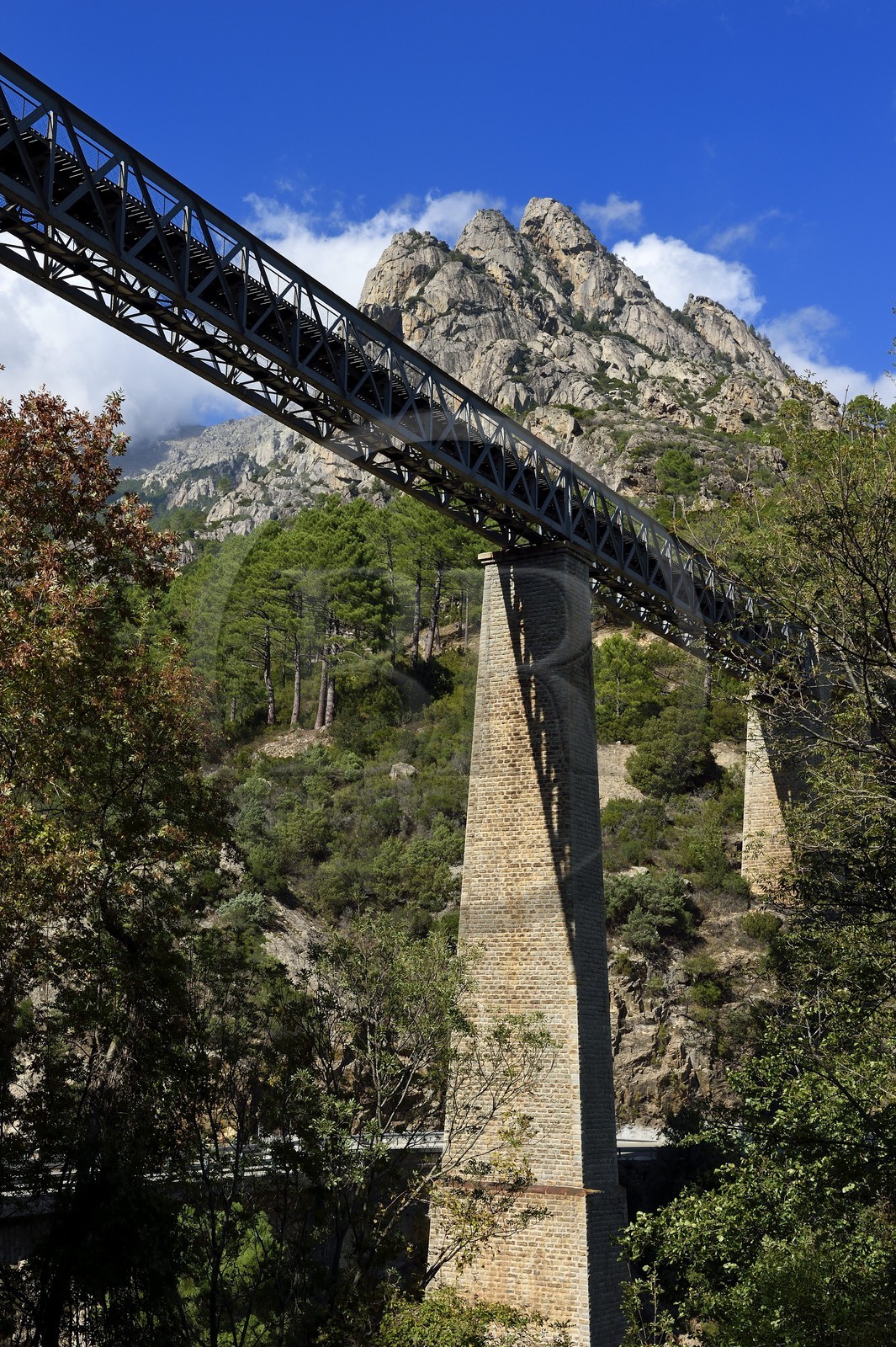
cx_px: 448
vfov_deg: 41.1
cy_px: 674
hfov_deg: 28.0
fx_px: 1794
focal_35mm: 48
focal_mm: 48
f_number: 13
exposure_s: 1/250
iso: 200
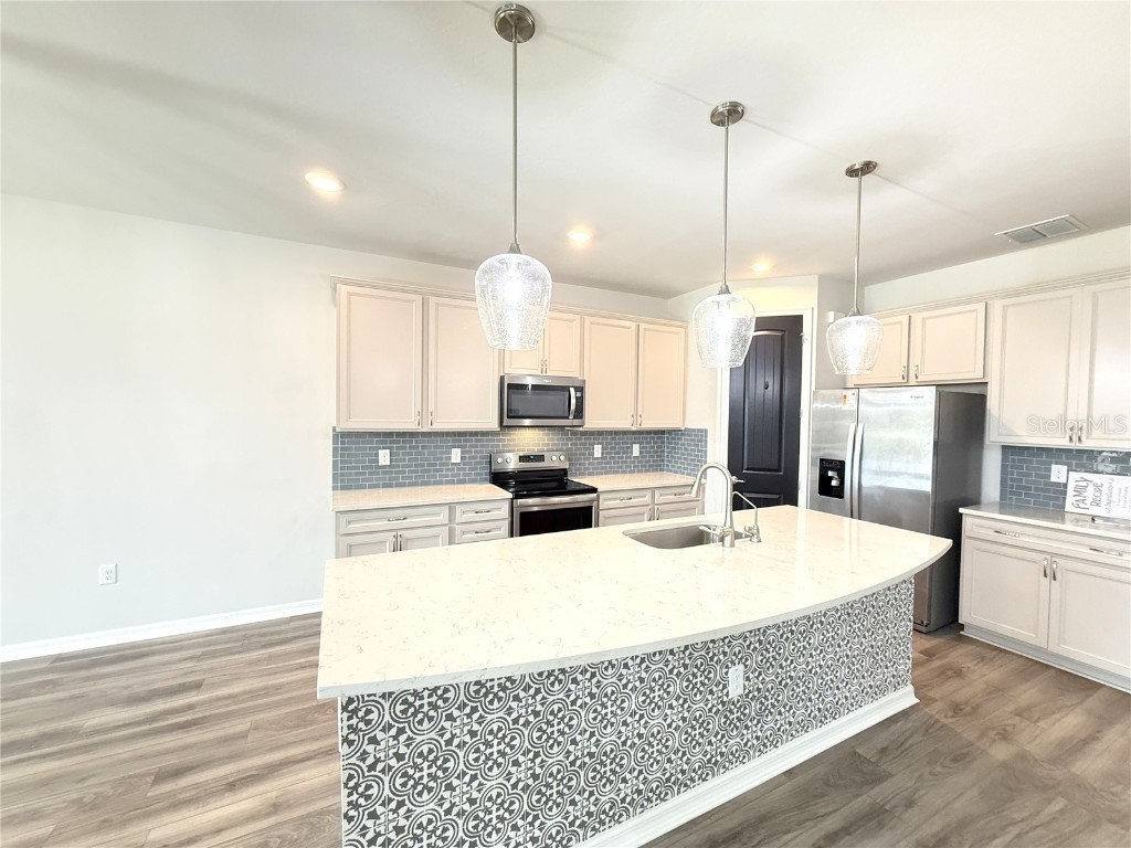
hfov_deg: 102.1
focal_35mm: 14
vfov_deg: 85.7
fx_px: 457
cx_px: 566
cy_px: 424
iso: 500
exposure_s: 1/60
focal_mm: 2.22
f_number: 2.2
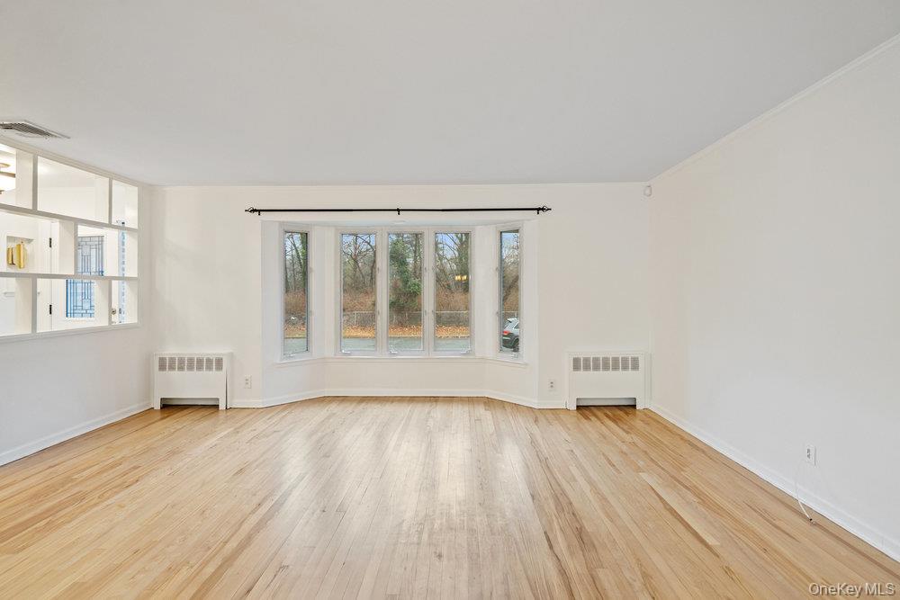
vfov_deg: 73.8
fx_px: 400
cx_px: 450
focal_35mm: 16
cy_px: 300
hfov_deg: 96.7
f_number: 5
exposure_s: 1/10
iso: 400
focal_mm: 16
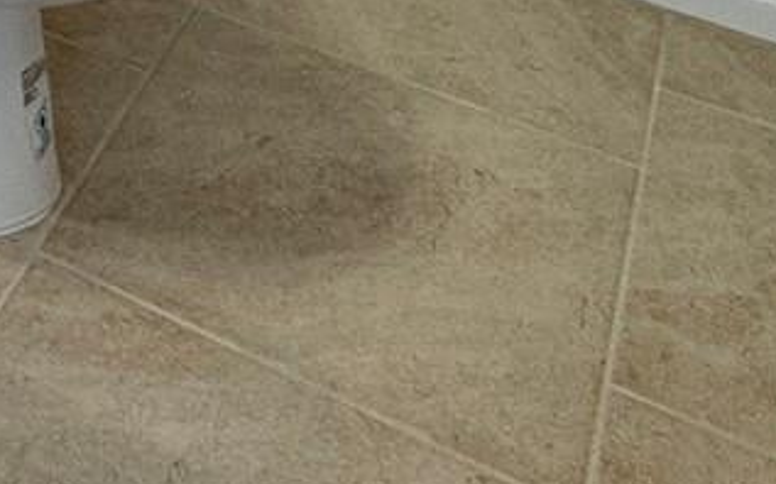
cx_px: -289
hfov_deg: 23.6
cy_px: -848
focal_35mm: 75
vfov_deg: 11.9
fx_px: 1586
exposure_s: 1/120
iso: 125
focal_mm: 2.22
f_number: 2.2
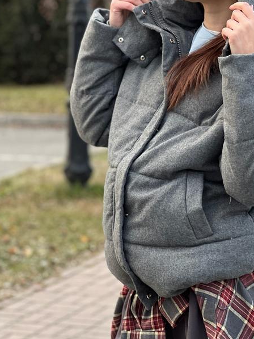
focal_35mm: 132
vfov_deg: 14.9
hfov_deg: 11.2
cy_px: 85
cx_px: 213
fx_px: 1291
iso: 160
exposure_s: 1/121
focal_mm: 9
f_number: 2.8
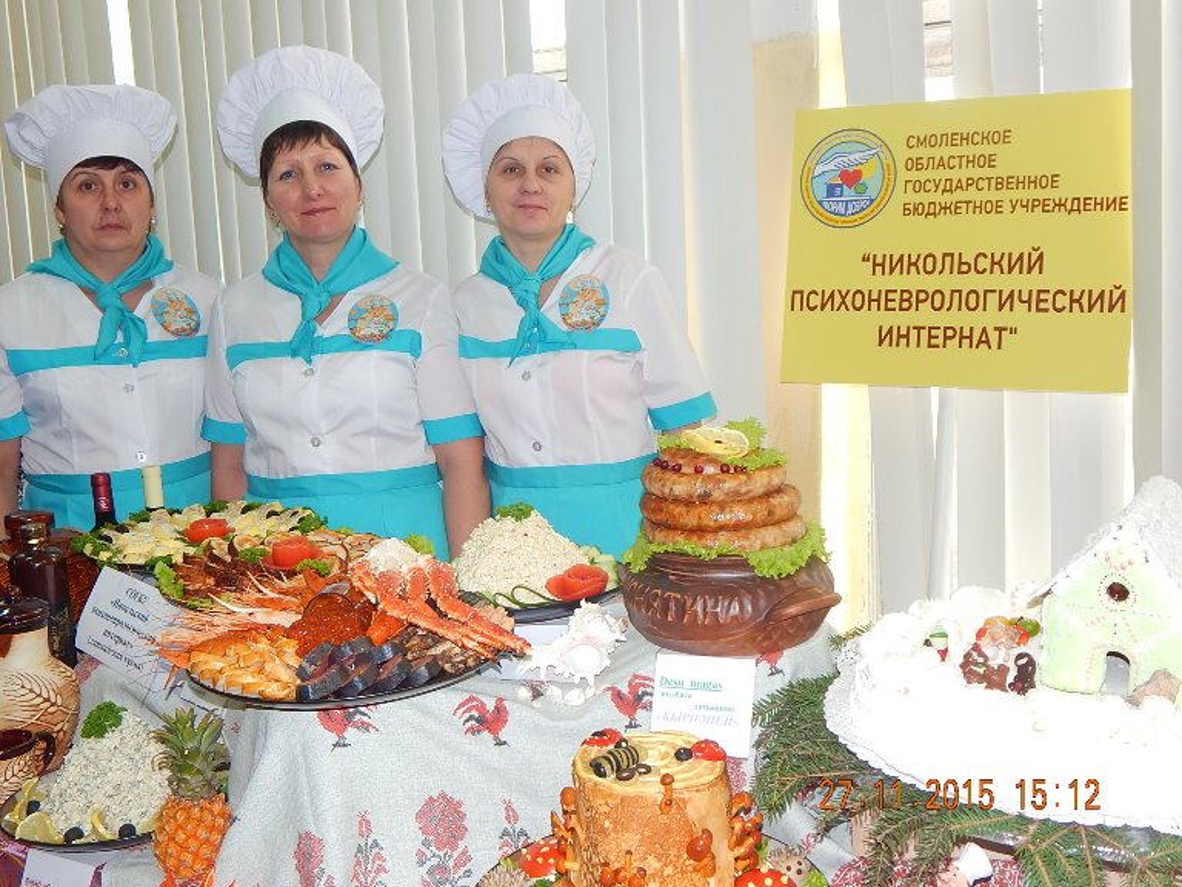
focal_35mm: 38
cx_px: 591
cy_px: 444
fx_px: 1298
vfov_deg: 37.7
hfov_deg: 49.0
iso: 125
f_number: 3.4
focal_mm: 6.8
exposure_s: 1/40
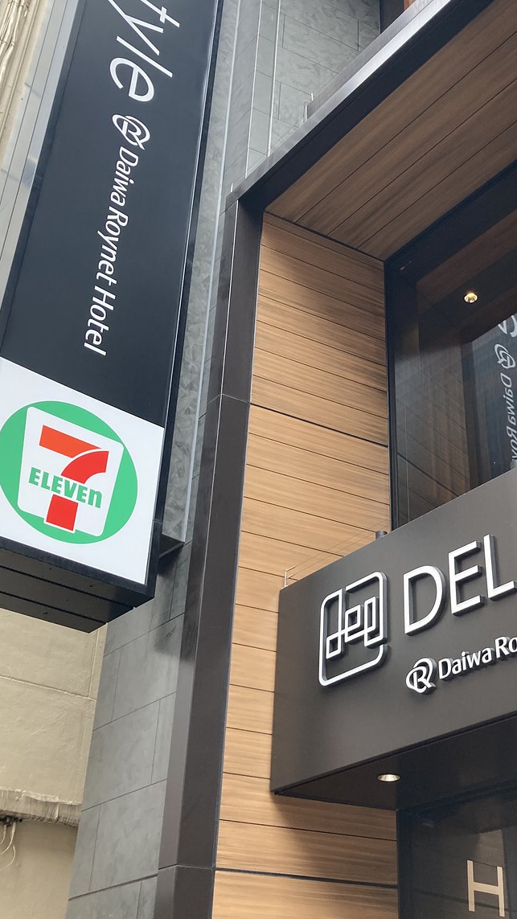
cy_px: 429
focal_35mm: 41
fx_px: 999
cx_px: 359
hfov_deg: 28.8
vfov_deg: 49.4
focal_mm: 3.99
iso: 50
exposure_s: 1/101
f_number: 1.8
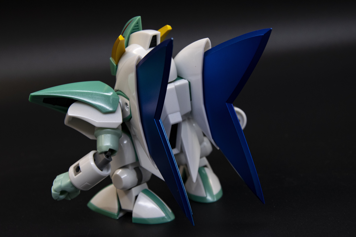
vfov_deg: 14.7
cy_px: 118
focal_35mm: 93
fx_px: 920
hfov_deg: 21.9
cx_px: 178
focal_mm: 62
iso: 800
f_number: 9
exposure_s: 1/10
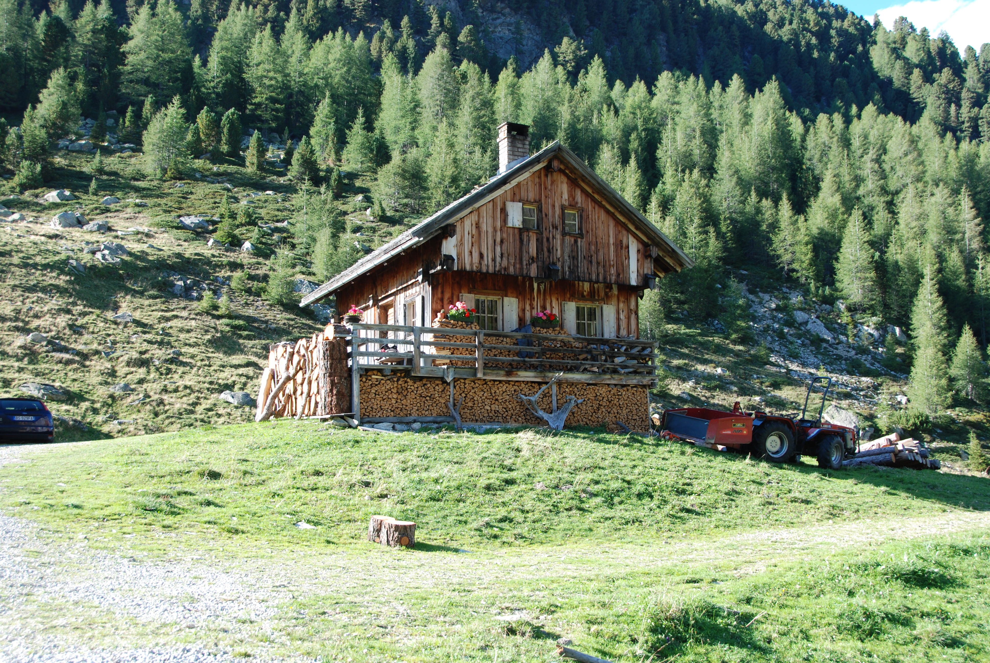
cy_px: 332
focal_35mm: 40
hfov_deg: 47.9
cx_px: 495
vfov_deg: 33.1
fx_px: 1115
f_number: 5.6
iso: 180
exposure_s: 1/125
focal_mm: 27
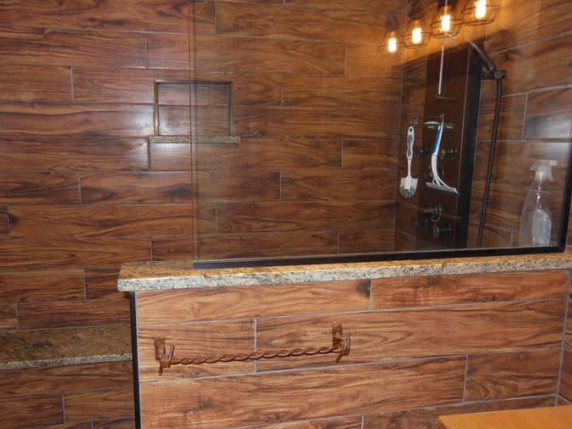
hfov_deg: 61.6
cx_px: 274
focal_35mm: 29
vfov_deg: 48.2
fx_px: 479
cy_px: 233
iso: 200
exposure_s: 1/25
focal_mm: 4.5
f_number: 3.5
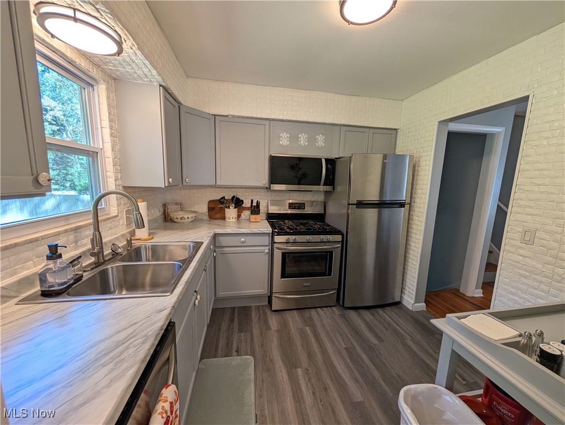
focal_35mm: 12
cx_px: 282
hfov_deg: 110.5
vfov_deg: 94.6
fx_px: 196
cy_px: 212
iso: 76
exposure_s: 1/120
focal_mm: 2.02
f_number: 1.7
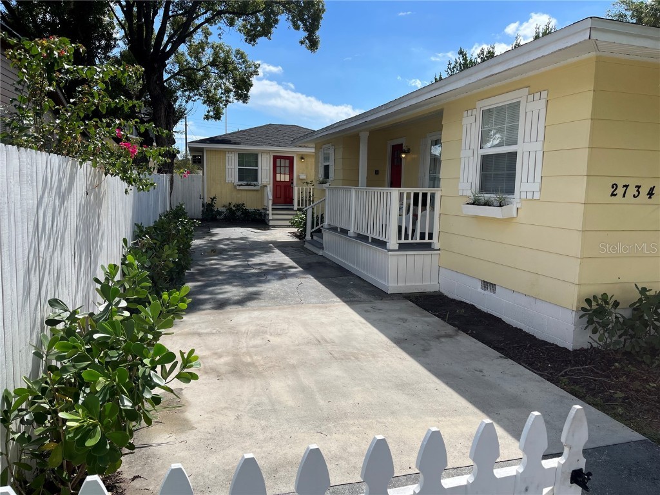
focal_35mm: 26
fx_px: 496
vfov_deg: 53.1
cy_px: 248
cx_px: 330
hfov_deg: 67.3
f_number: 1.6
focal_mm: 5.1
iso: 50
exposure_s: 1/5319
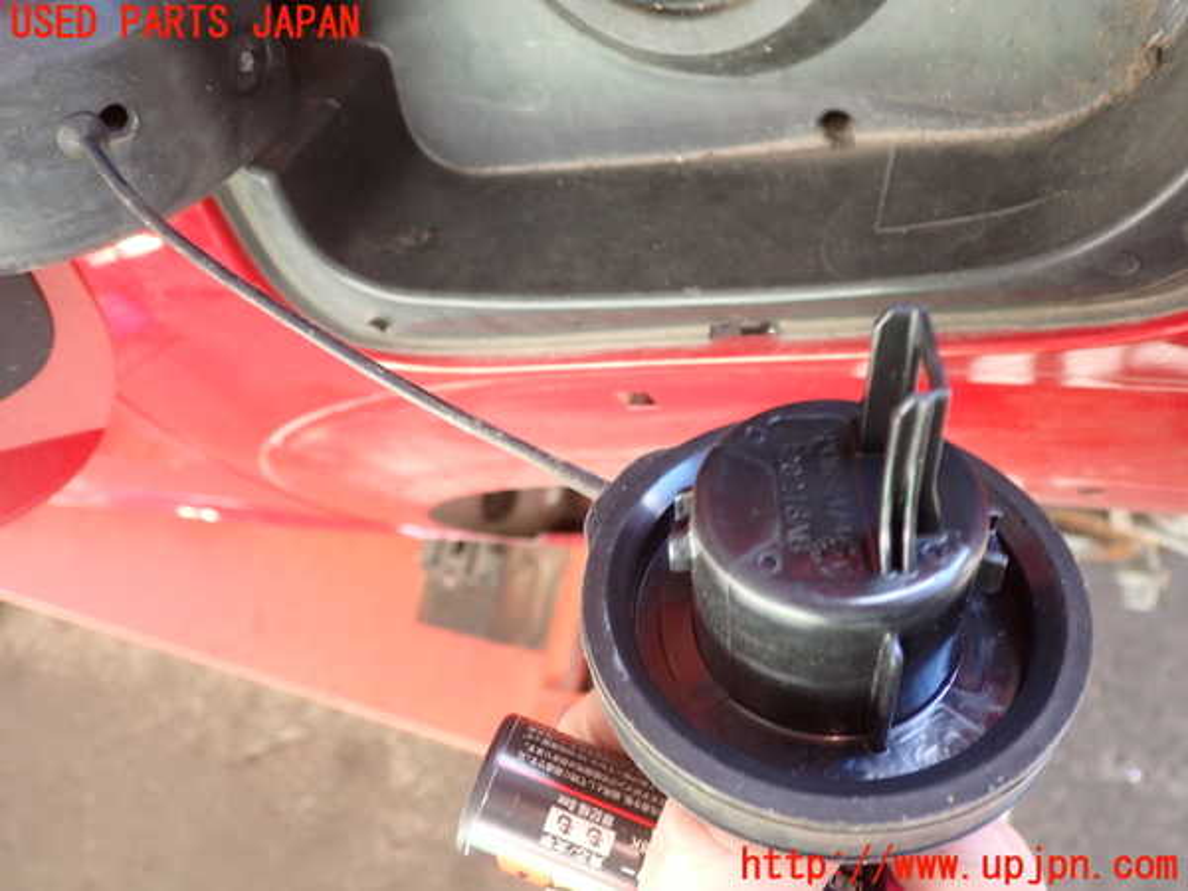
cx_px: 594
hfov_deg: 60.0
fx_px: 1030
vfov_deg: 46.8
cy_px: 446
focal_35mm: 30
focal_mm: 5.4
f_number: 2.3
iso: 200
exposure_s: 1/40
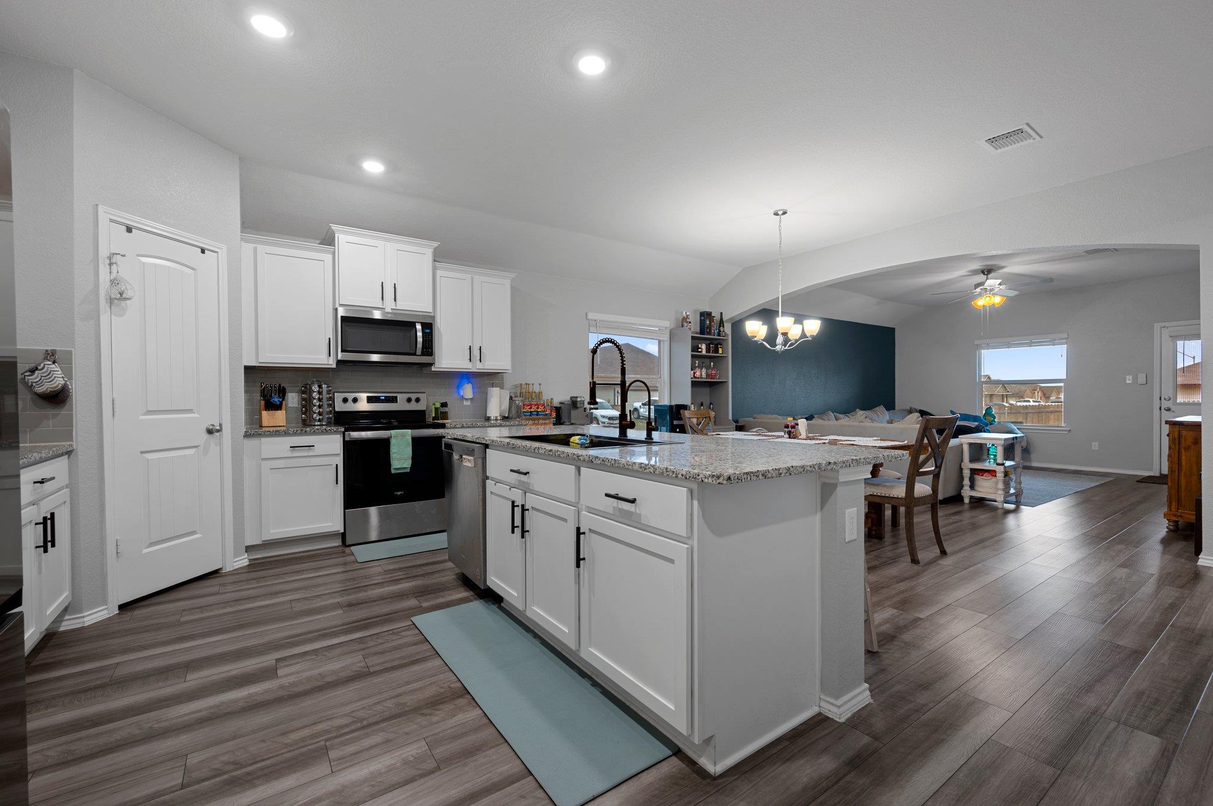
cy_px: 403
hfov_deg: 98.6
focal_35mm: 16
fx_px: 522
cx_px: 606
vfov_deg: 75.4
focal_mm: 15.5
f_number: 8
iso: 100
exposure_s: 1.3
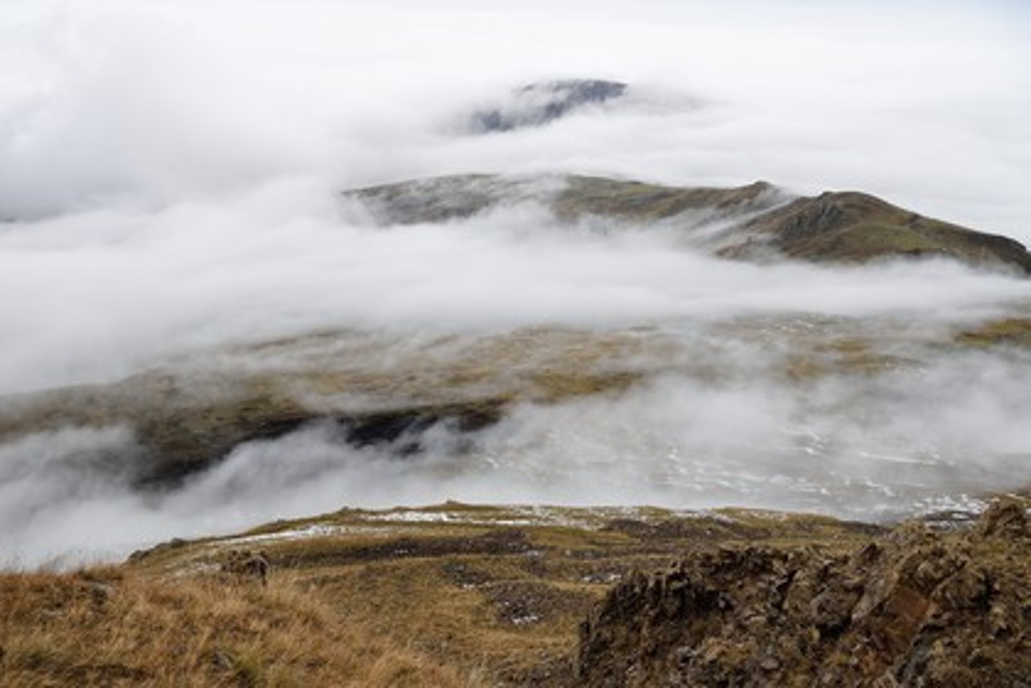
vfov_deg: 41.1
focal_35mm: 32
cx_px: 516
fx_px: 916
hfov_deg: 58.7
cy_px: 344
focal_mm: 32
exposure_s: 1/320
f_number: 8
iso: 200
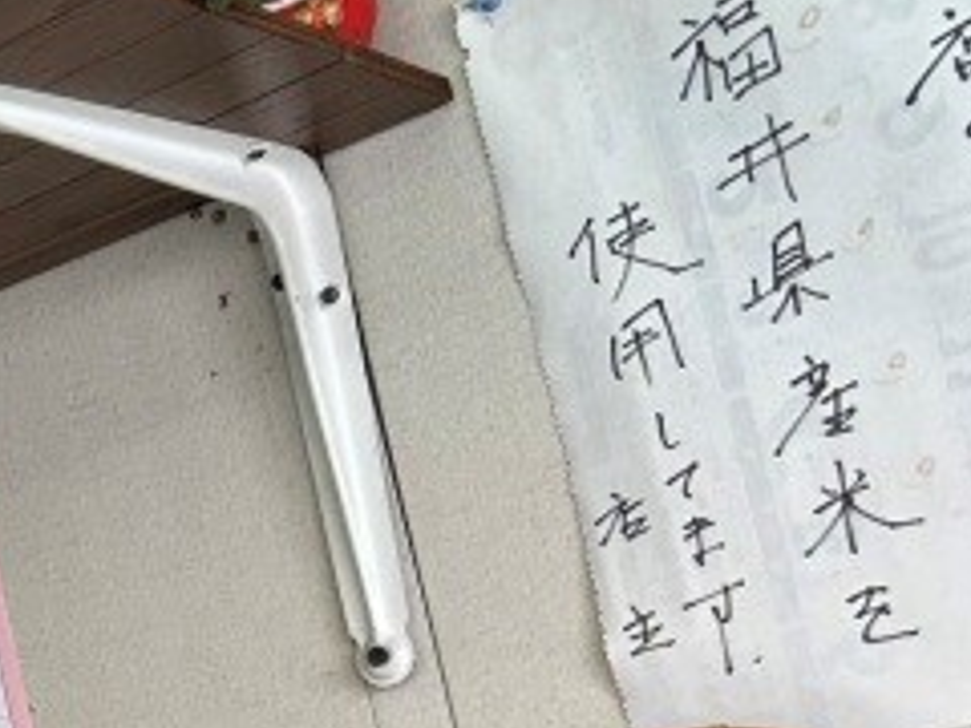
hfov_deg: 15.2
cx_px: -817
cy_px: 938
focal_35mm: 111
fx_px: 3114
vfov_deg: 12.9
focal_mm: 5.7
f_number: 1.5
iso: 40
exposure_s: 1/120
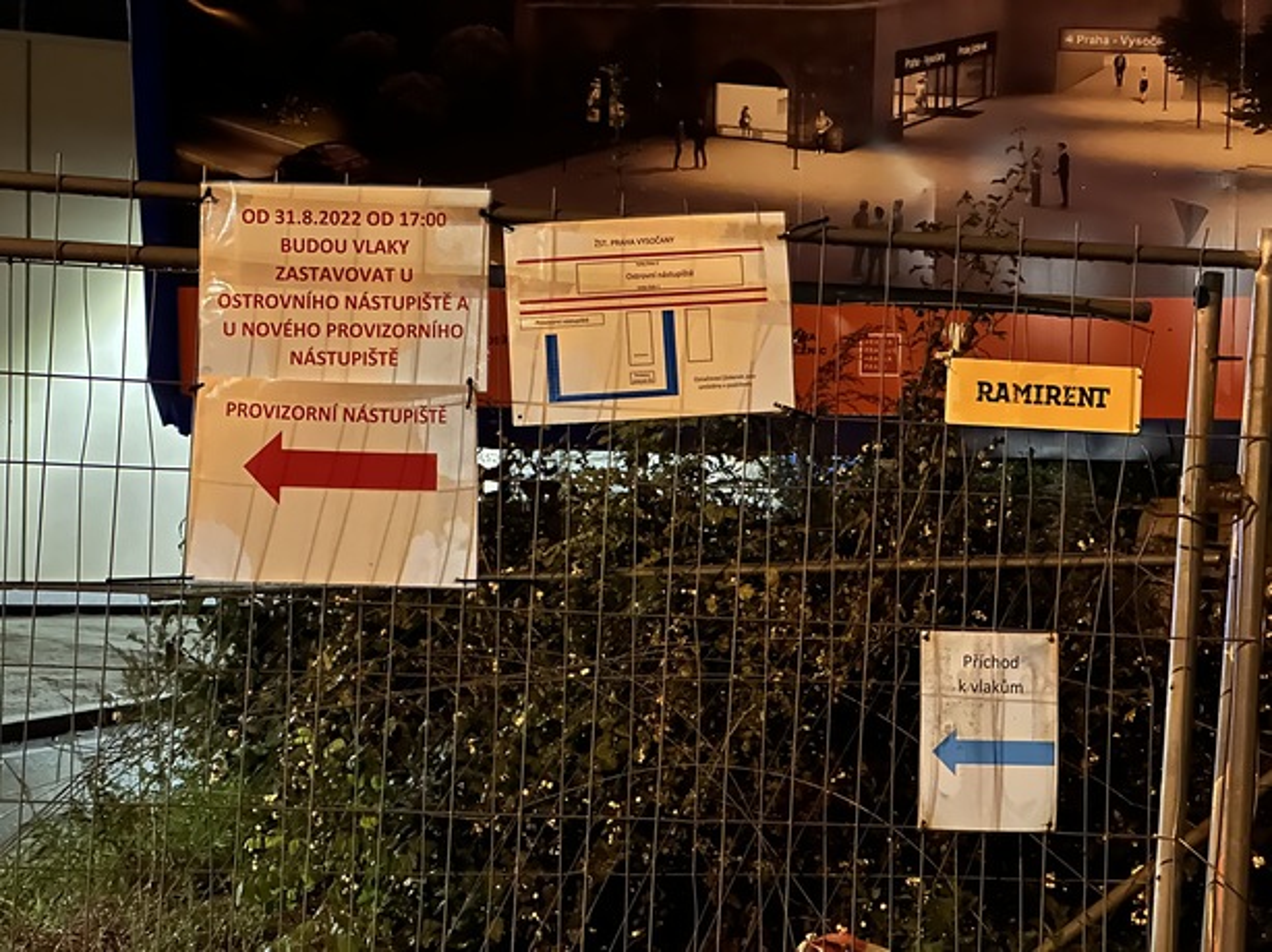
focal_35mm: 77
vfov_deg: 19.1
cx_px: 636
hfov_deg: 25.3
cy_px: 476
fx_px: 2828
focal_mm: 9
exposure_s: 1/8
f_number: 2.8
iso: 1250
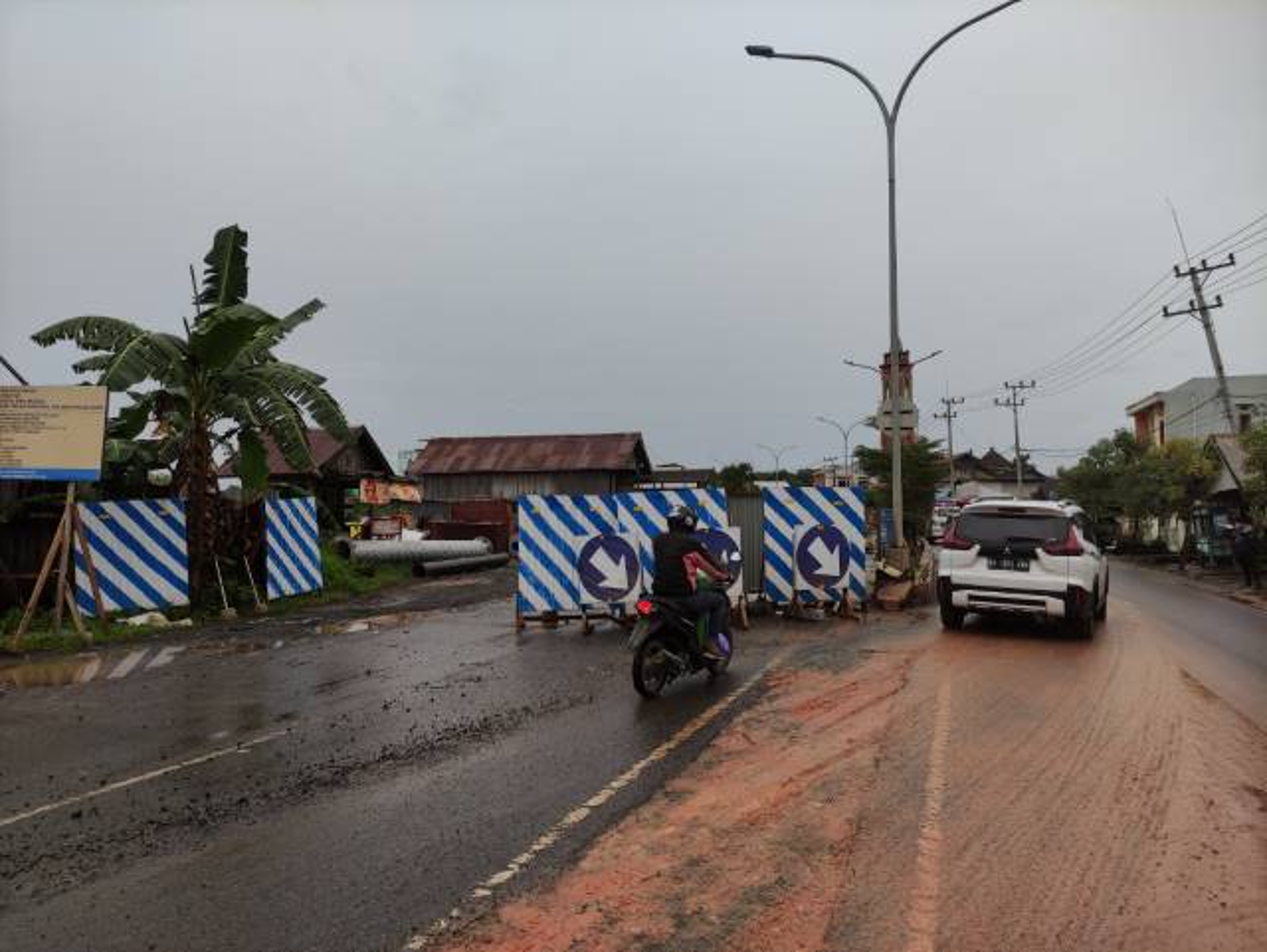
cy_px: 476
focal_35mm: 25
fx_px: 916
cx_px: 634
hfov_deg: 69.4
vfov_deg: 54.9
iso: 100
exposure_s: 1/175
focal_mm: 5.43
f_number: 1.89
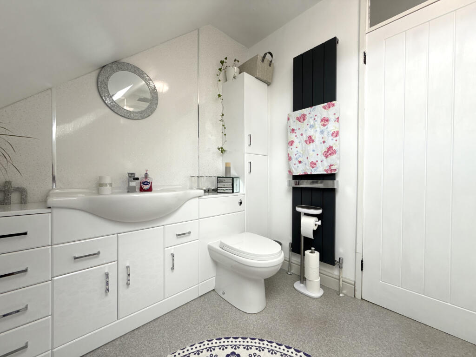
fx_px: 193
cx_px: 238
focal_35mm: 14
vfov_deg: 85.7
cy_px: 178
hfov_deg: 102.1
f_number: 2.2
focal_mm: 2.22
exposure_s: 1/99
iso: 50
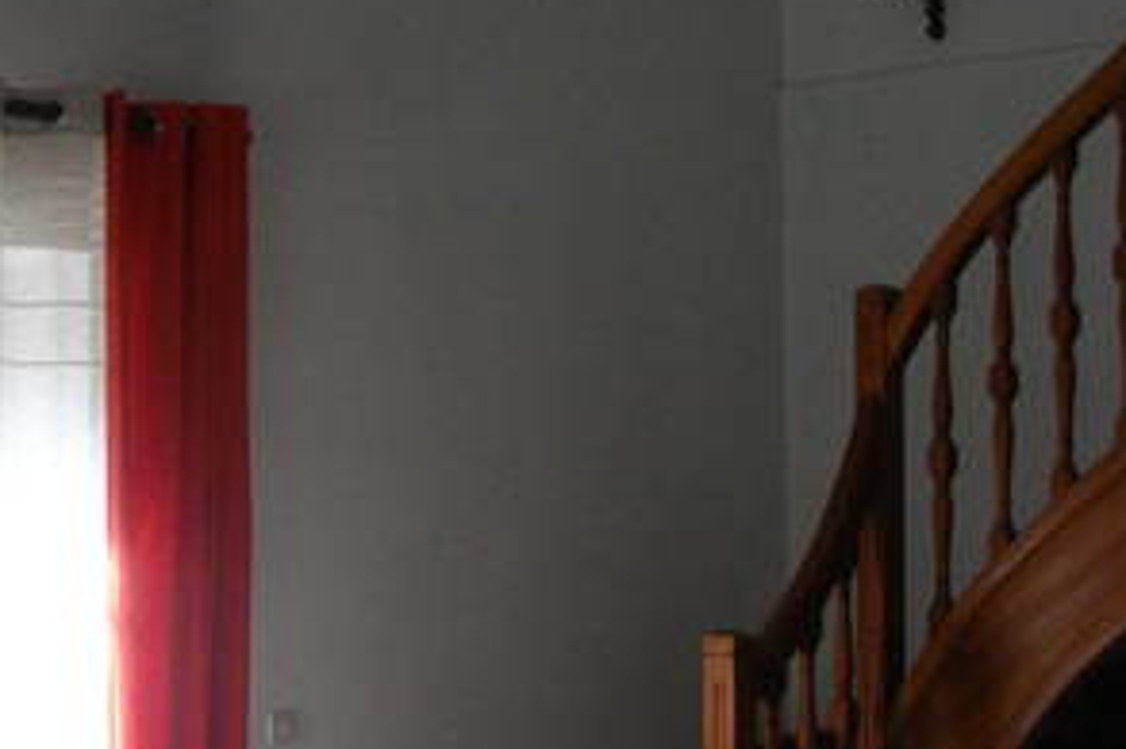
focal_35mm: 87
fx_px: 2720
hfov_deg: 23.1
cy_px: 592
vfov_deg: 15.6
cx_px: 223
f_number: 2.9
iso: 200
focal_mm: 5.7
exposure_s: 1/60
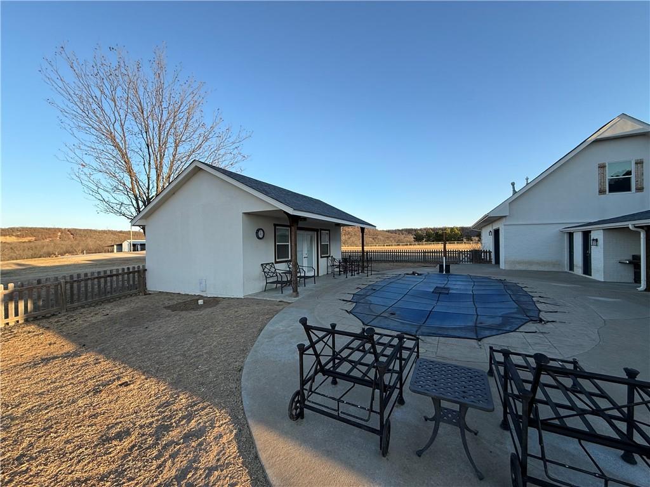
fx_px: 263
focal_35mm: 14
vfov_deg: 85.7
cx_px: 325
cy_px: 244
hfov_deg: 102.1
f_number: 2.2
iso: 50
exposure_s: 1/569
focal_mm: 2.22
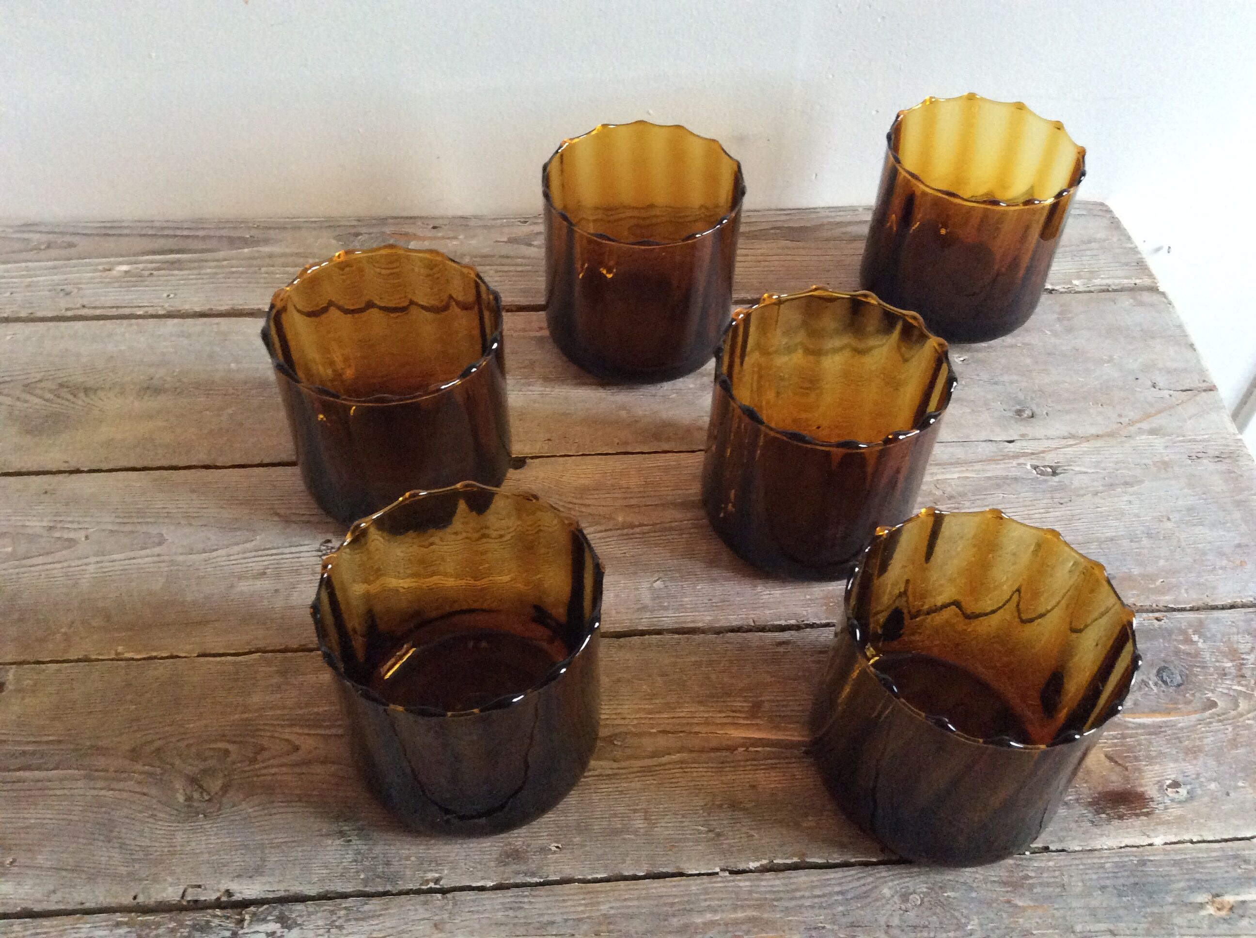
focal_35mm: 32
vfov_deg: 44.1
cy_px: 469
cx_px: 628
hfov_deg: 56.9
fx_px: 1159
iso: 320
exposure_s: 1/20
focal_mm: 3.3
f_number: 2.4
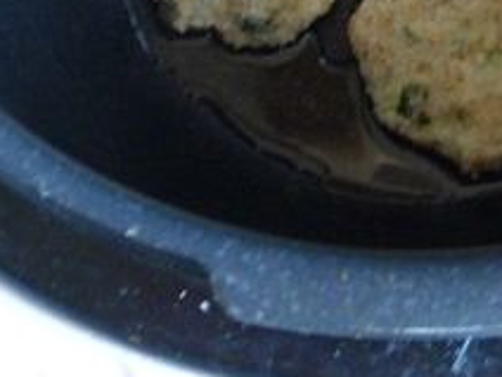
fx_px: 1465
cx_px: 405
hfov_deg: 19.2
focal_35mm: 101
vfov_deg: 14.0
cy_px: -140
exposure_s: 1/8
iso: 400
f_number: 2.8
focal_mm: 5.5
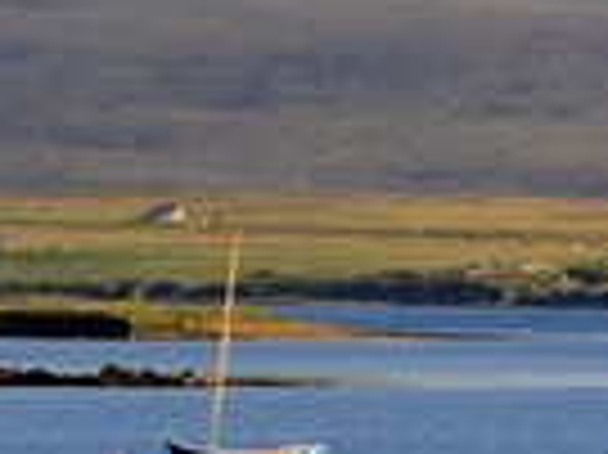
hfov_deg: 3.3
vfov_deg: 2.5
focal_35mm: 600
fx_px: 10529
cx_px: 613
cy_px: 216
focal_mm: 200
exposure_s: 1/250
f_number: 11
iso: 400
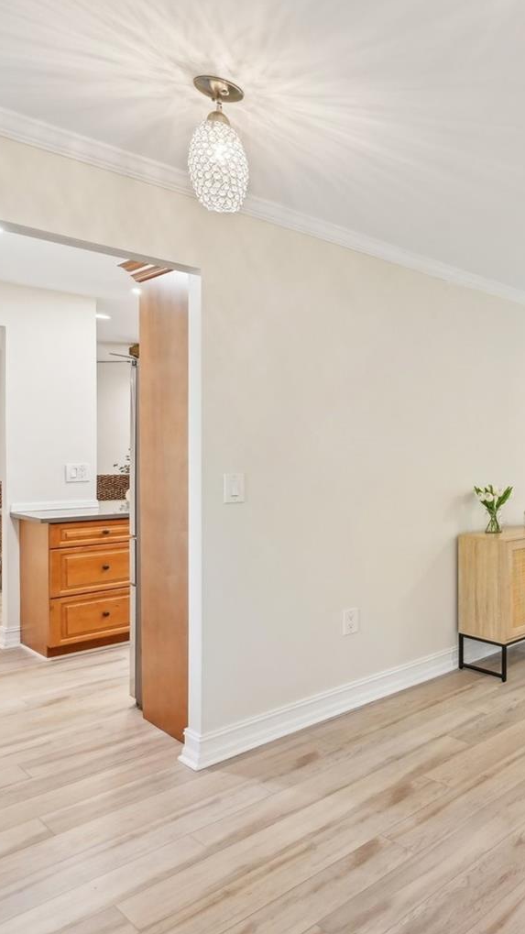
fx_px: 569
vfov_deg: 78.7
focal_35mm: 23
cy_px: 454
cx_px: 618
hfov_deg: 38.0
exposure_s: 1/25
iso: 400
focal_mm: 14
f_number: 8
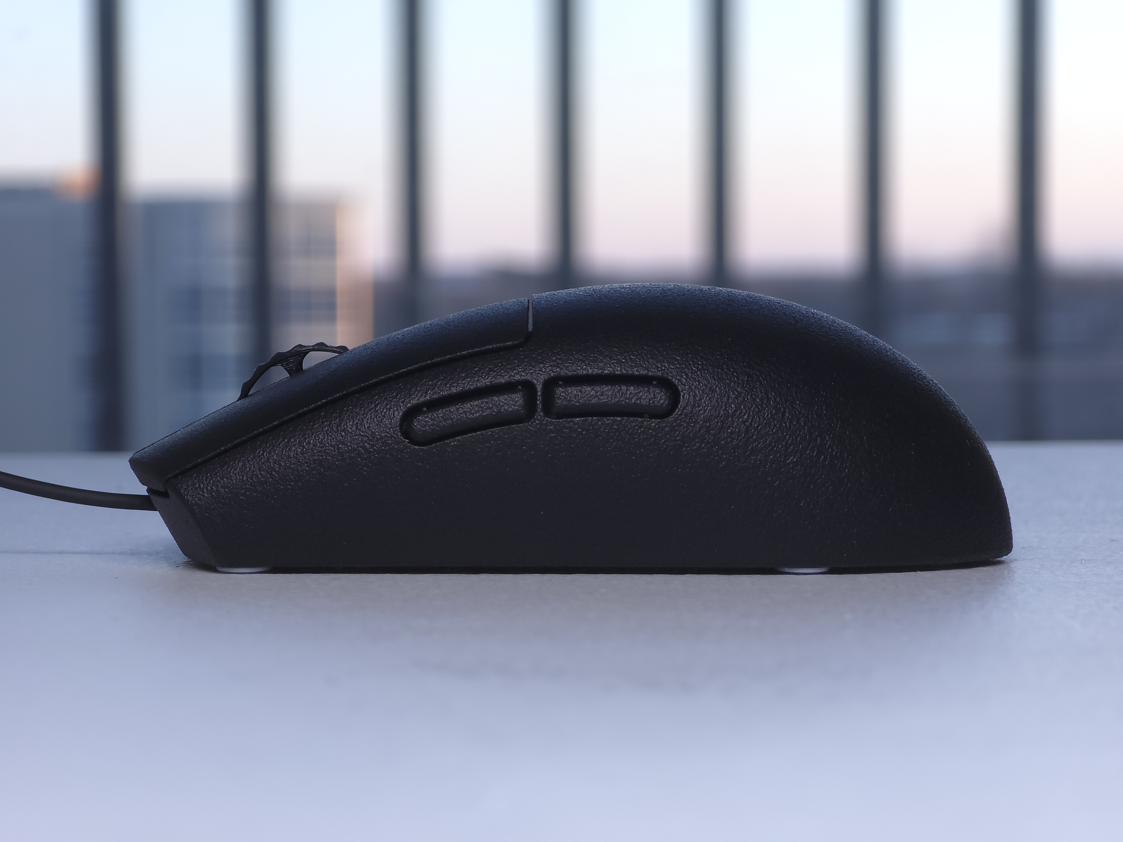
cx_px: 562
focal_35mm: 115
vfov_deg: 12.9
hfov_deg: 17.1
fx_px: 3731
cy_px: 421
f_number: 3.4
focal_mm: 18.6
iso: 50
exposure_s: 1/60
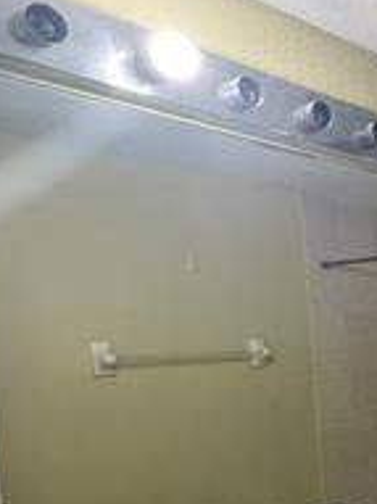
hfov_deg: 25.2
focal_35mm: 44
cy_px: 420
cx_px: 562
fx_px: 640
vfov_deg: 40.8
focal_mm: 2.22
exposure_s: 1/60
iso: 320
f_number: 2.2
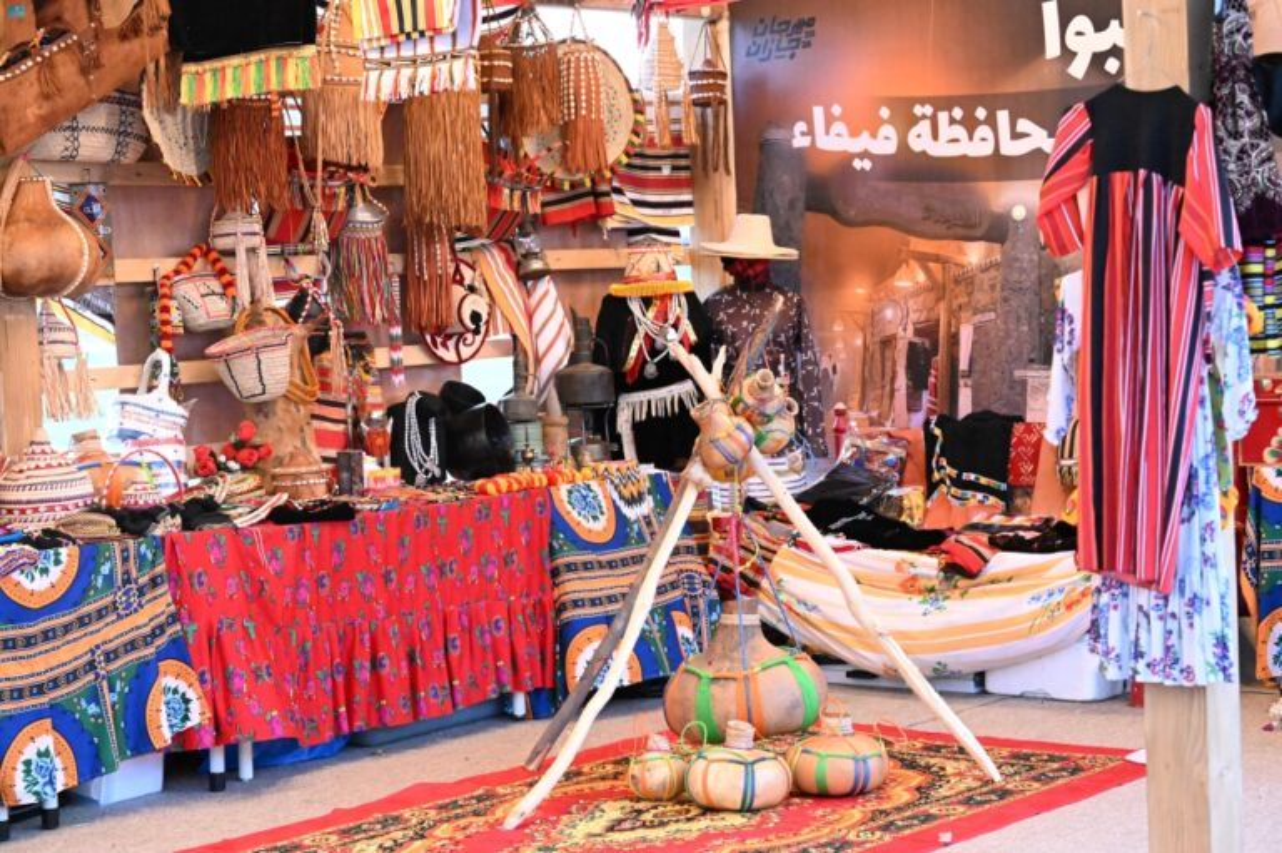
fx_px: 2633
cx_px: 641
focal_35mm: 74
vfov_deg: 18.4
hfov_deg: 27.4
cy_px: 426
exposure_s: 1/320
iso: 16000
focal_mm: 74
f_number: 5
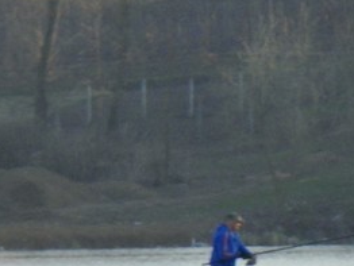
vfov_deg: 1.2
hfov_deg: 1.6
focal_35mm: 1264
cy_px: 400
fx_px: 12938
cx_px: -7
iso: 64
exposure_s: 1/160
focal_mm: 57.7
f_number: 4.5
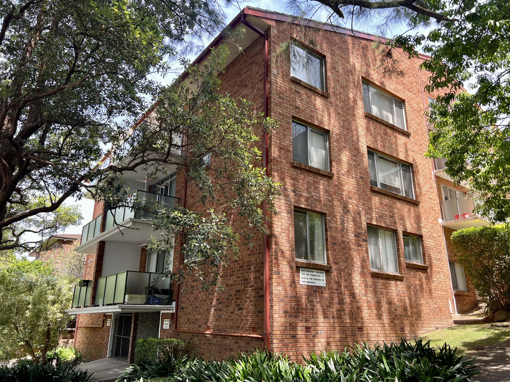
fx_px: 383
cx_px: 255
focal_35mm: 26
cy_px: 191
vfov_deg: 53.1
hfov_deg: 67.3
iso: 50
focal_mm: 5.7
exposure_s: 1/350
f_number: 1.5
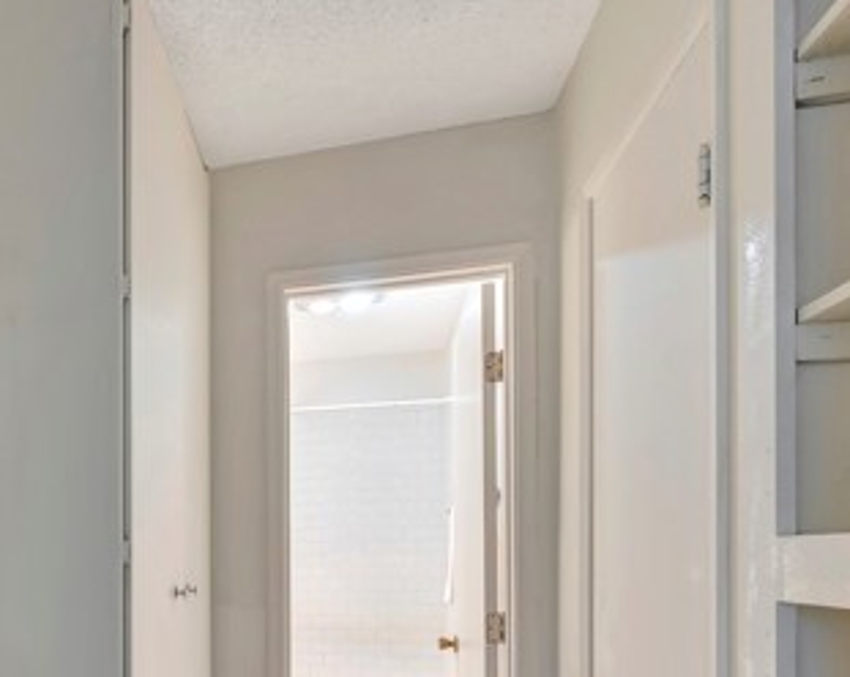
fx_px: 729
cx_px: 109
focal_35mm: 29
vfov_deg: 46.7
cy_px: 560
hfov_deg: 54.0
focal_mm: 15
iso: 400
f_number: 8
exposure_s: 1/6
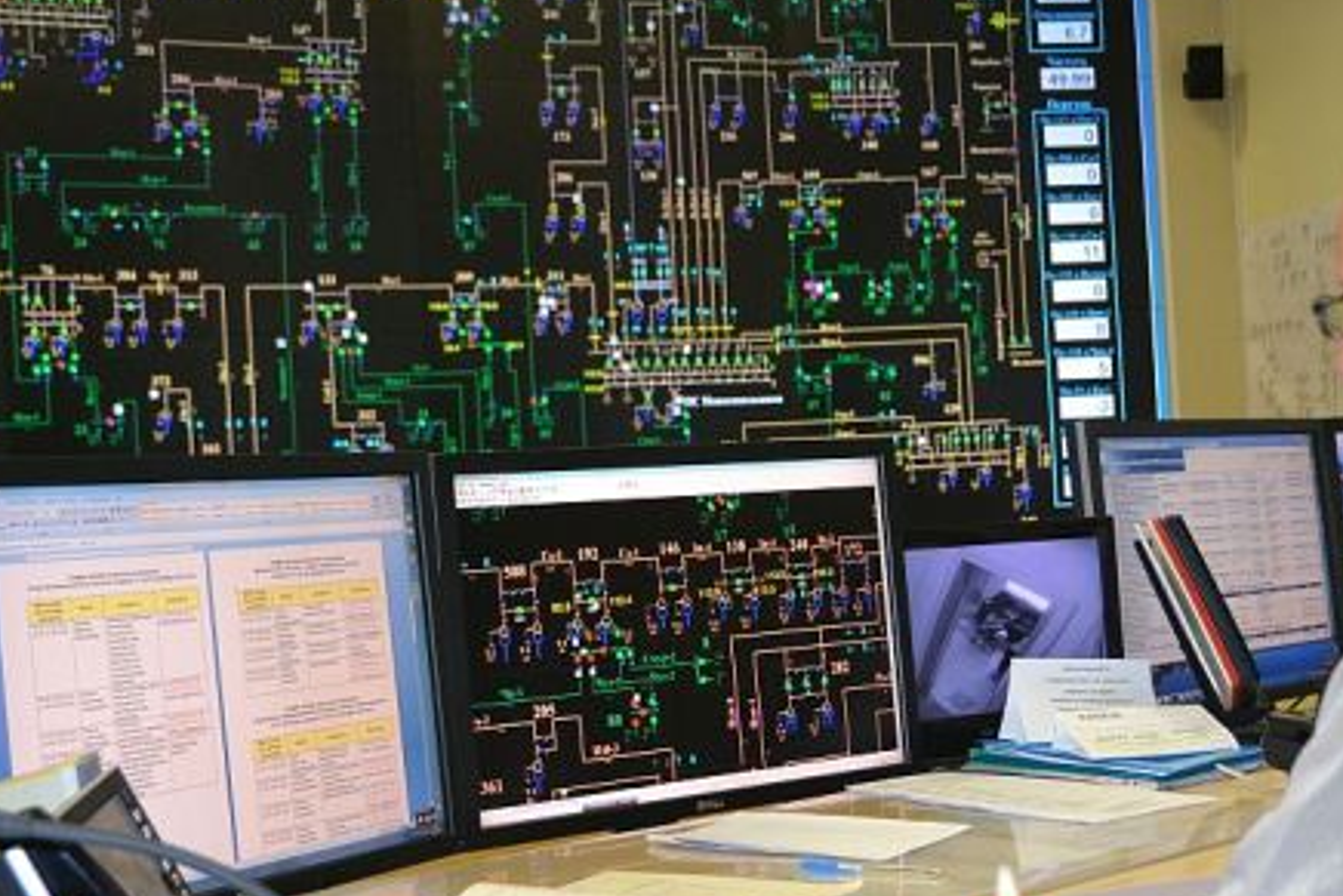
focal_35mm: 56
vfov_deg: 24.3
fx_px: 2078
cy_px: 422
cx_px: 752
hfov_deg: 35.8
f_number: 4
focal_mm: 27
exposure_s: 1/60
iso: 1000
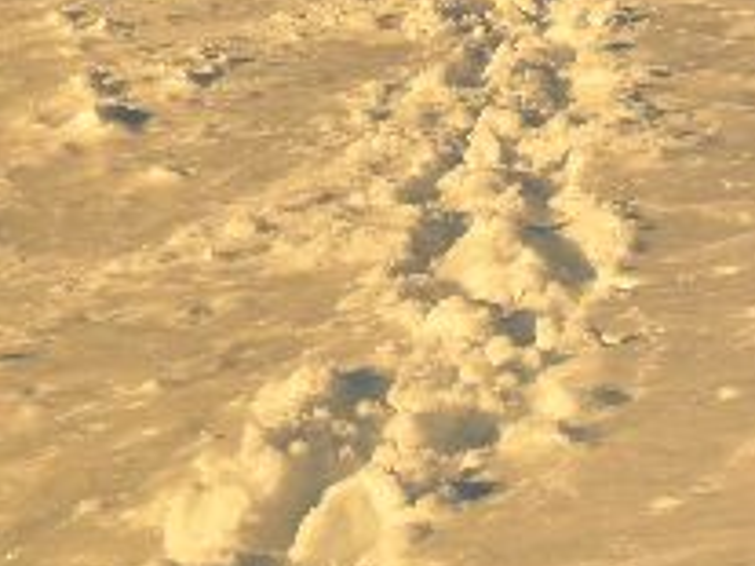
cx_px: 950
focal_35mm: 179
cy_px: 47
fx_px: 3902
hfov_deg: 10.8
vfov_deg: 8.3
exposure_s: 1/250
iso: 100
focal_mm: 11.2
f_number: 5.6
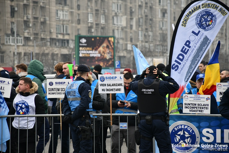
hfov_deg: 9.8
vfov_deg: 6.5
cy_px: 76
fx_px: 1335
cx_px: 114
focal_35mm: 210
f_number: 5.6
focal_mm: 140
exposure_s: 1/500
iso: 360
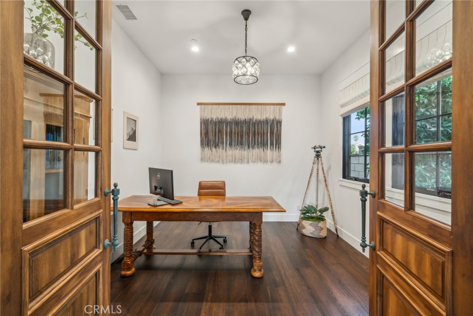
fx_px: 197
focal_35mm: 15
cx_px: 236
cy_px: 158
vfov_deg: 77.3
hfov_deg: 100.4
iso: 400
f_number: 8
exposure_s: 1/5
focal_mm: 15
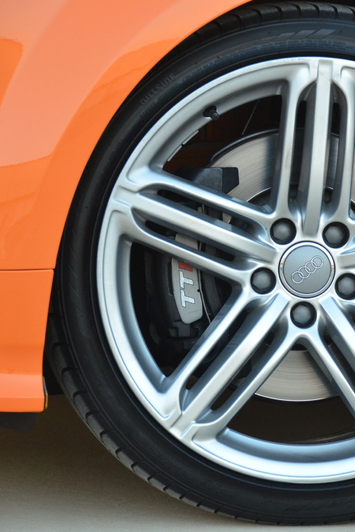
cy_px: 266
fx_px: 3517
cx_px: 319
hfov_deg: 5.8
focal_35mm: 238
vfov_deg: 8.7
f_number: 5.3
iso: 1600
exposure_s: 1/250
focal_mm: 105
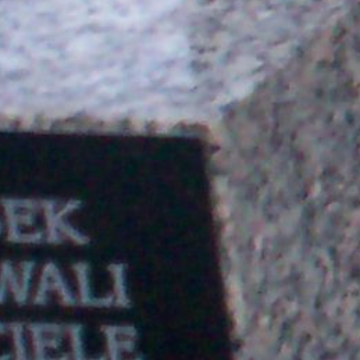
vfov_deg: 5.5
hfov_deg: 4.9
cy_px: 13
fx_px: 3718
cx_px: 1578
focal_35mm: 316
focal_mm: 6
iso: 200
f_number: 4.5
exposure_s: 1/9.64
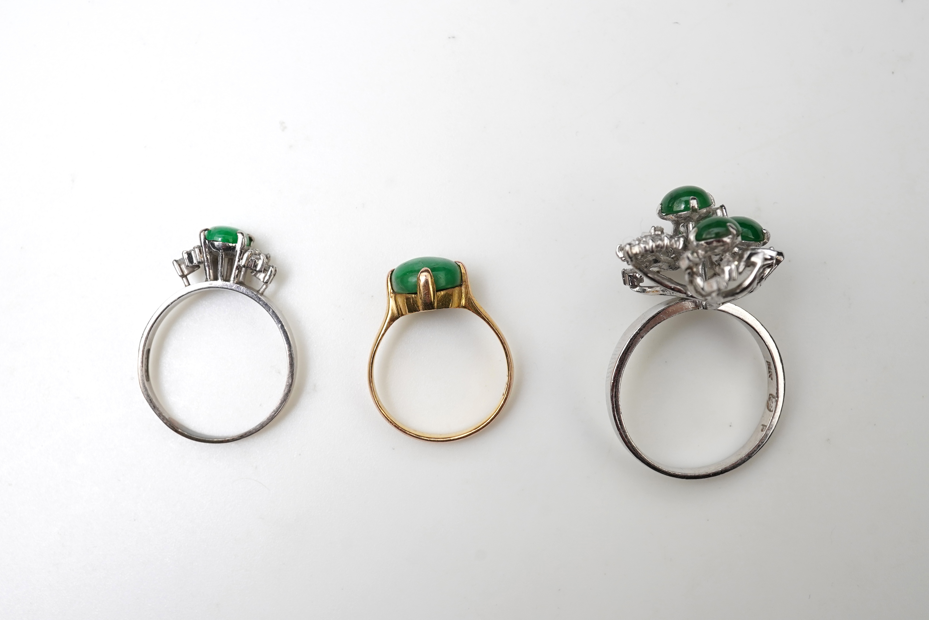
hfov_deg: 43.6
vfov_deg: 29.9
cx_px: 464
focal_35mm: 45
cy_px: 310
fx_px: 1161
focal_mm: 30
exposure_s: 1/100
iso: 400
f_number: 16
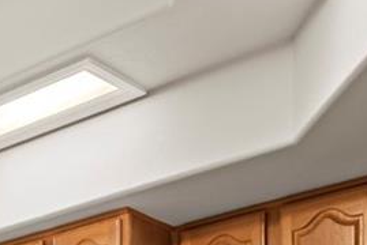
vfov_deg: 12.0
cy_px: 558
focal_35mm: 95
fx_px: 970
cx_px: -30
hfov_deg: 20.5
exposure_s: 1/1.25
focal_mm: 16
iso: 320
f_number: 8
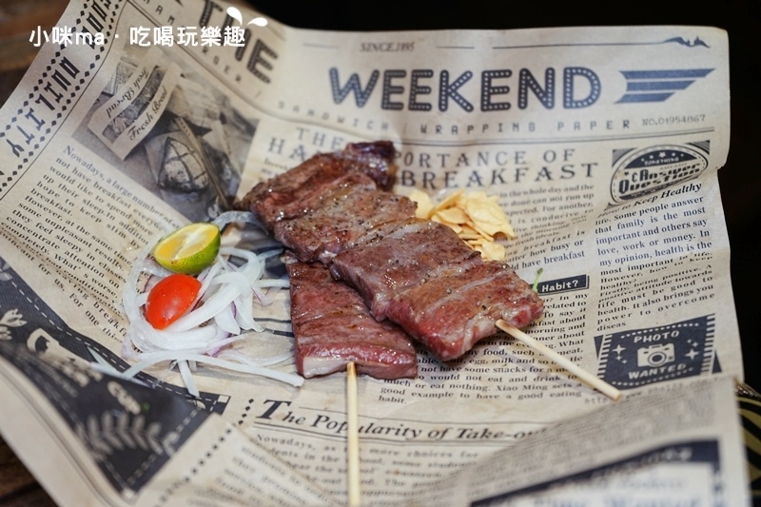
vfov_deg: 28.1
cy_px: 254
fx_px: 1014
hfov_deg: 41.1
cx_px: 380
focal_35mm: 48
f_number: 4.5
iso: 640
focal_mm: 48
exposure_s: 1/60
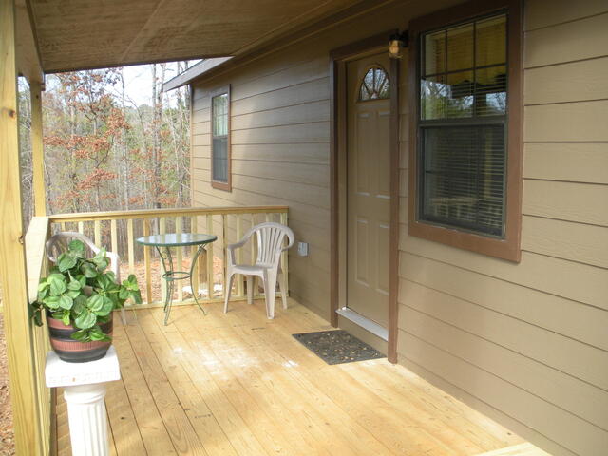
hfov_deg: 51.4
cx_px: 304
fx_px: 632
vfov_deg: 39.7
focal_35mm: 36
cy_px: 228
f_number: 3.5
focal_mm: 6.3
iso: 88
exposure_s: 1/187
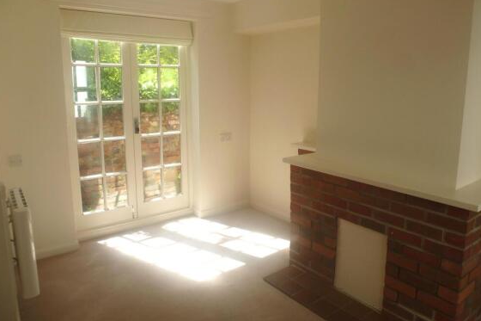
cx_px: 245
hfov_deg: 69.4
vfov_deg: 49.4
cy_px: 138
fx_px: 347
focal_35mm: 26
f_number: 4
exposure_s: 1/100
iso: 100
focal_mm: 4.3
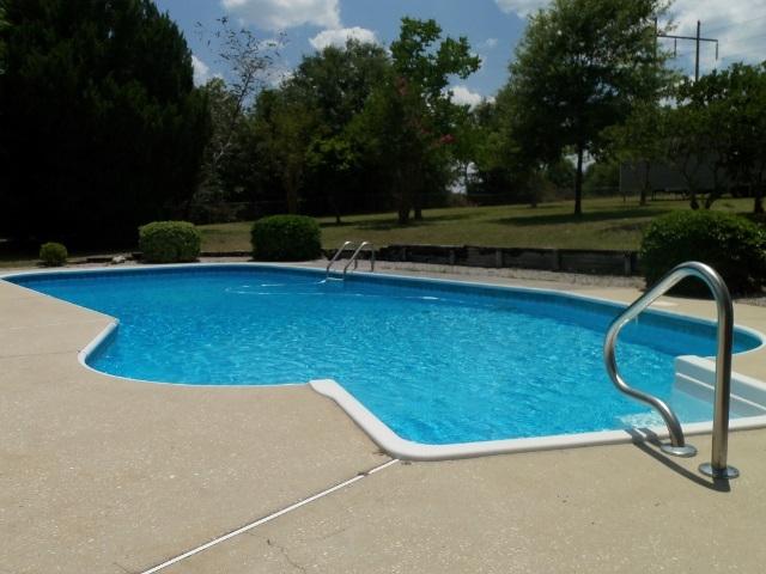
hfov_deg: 61.7
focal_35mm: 29
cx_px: 383
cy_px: 287
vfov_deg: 48.2
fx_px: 642
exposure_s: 1/500
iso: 80
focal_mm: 5.2
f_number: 8.6
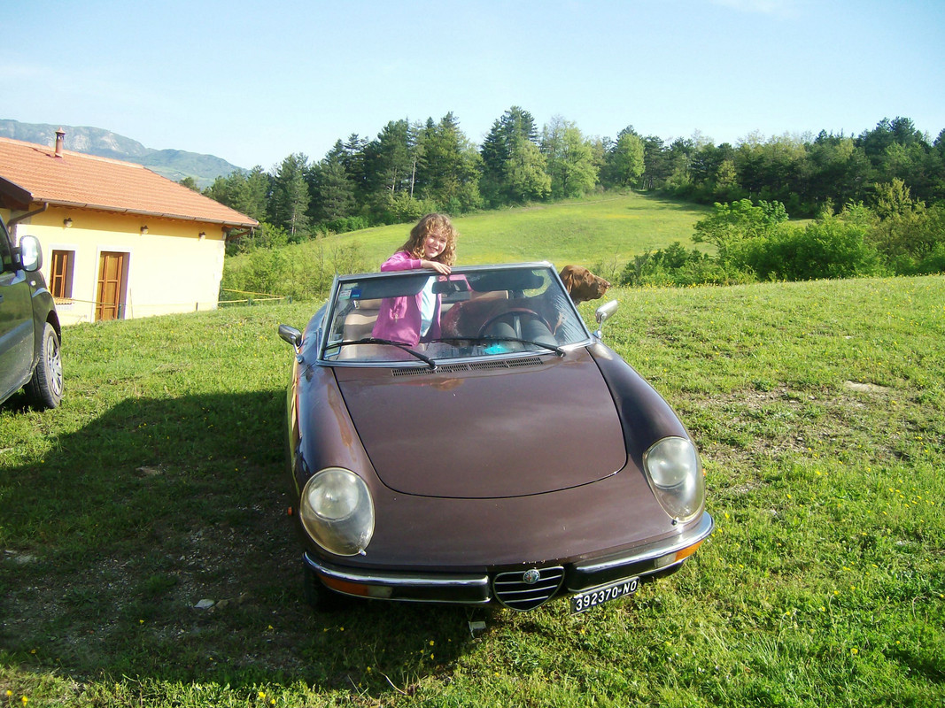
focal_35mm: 35
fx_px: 955
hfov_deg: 52.6
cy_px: 354
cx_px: 472
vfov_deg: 40.7
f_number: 2.8
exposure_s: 1/539
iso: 80
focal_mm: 5.8
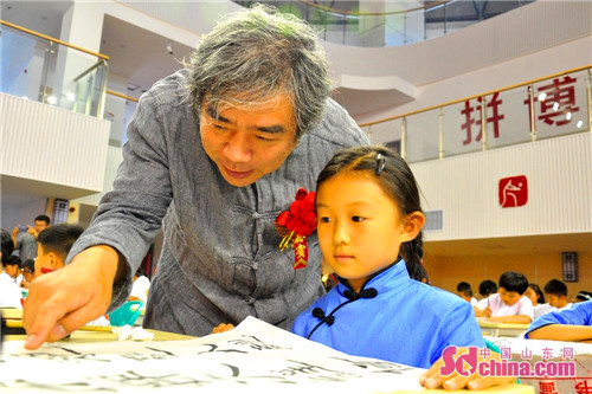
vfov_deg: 39.9
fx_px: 542
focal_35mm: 33
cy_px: 197
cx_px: 296
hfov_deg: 57.2
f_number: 5.6
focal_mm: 22
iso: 1800
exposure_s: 1/100
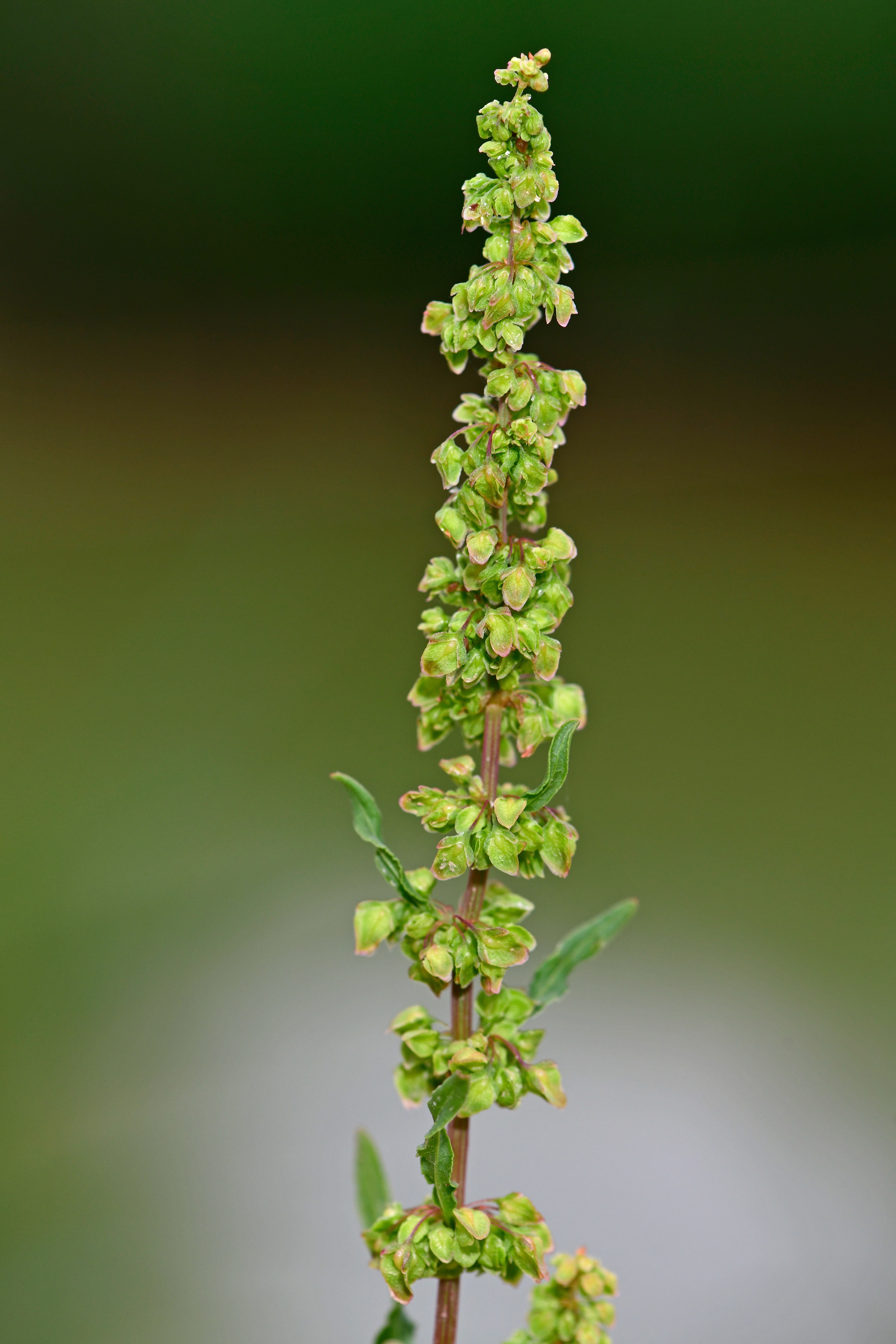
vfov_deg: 19.5
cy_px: 672
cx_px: 448
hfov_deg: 13.0
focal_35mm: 105
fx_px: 3920
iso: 400
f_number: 7.1
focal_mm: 105
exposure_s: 1/160
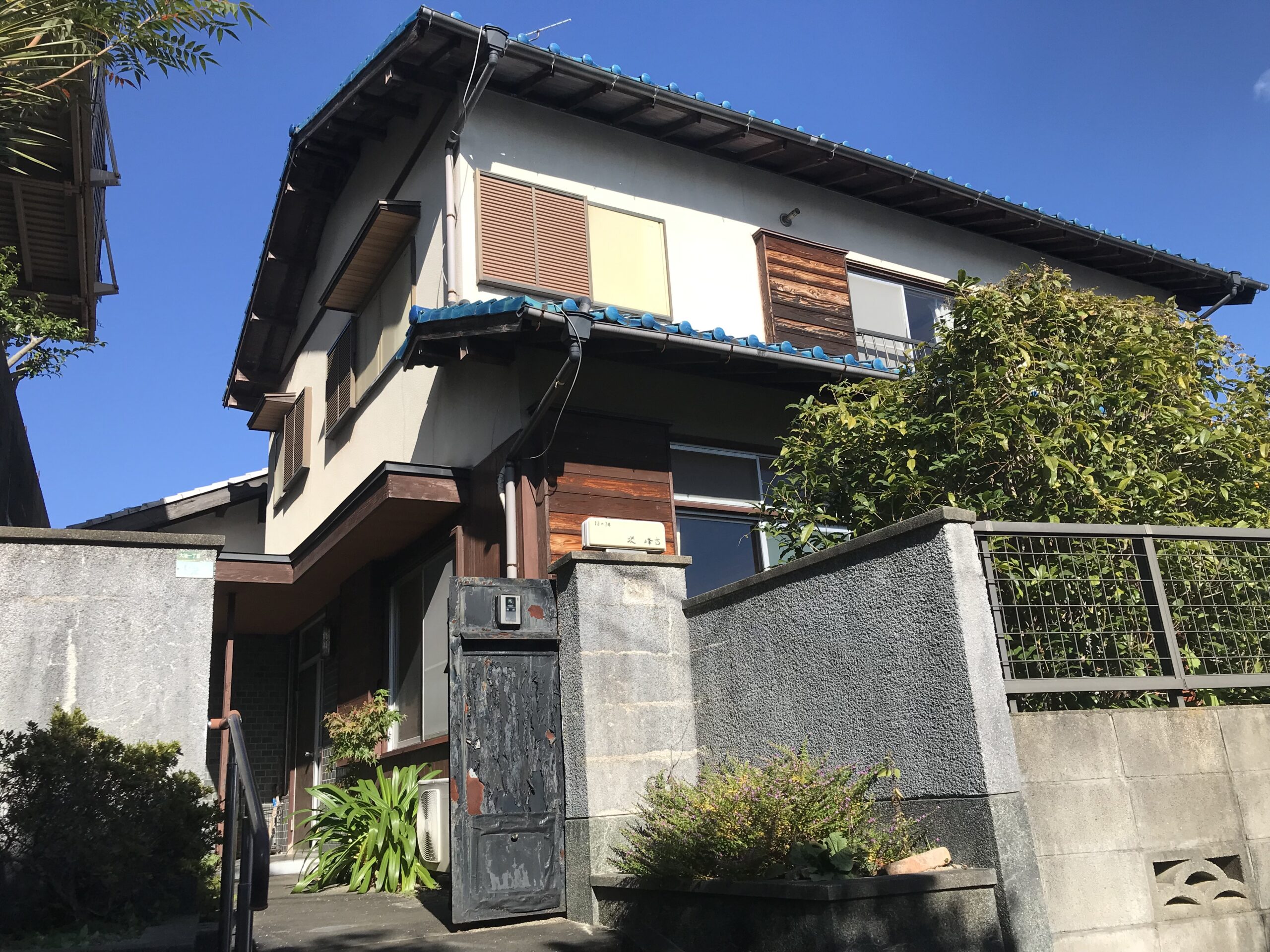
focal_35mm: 28
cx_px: 635
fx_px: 1027
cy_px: 476
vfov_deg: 49.7
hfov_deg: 63.4
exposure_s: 1/2083
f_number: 1.8
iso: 20
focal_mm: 3.99
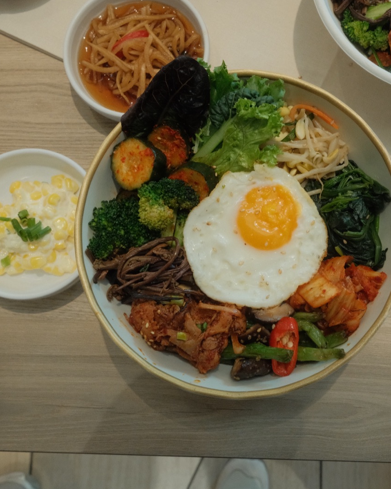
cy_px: 246
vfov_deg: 49.1
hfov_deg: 39.7
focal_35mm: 37
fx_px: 535
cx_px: 255
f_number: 6.4
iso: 3200
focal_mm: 17
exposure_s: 1/125
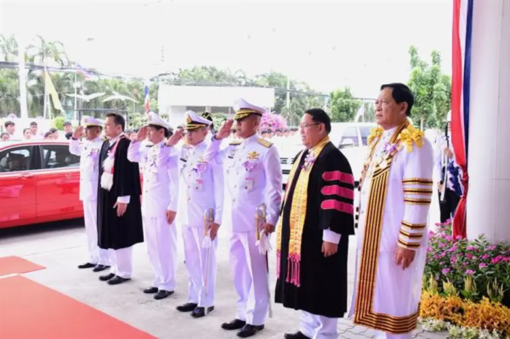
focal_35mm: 36
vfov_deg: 36.8
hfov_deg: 53.2
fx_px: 510
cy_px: 170
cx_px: 255
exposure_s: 1/200
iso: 500
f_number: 6.3
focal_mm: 24
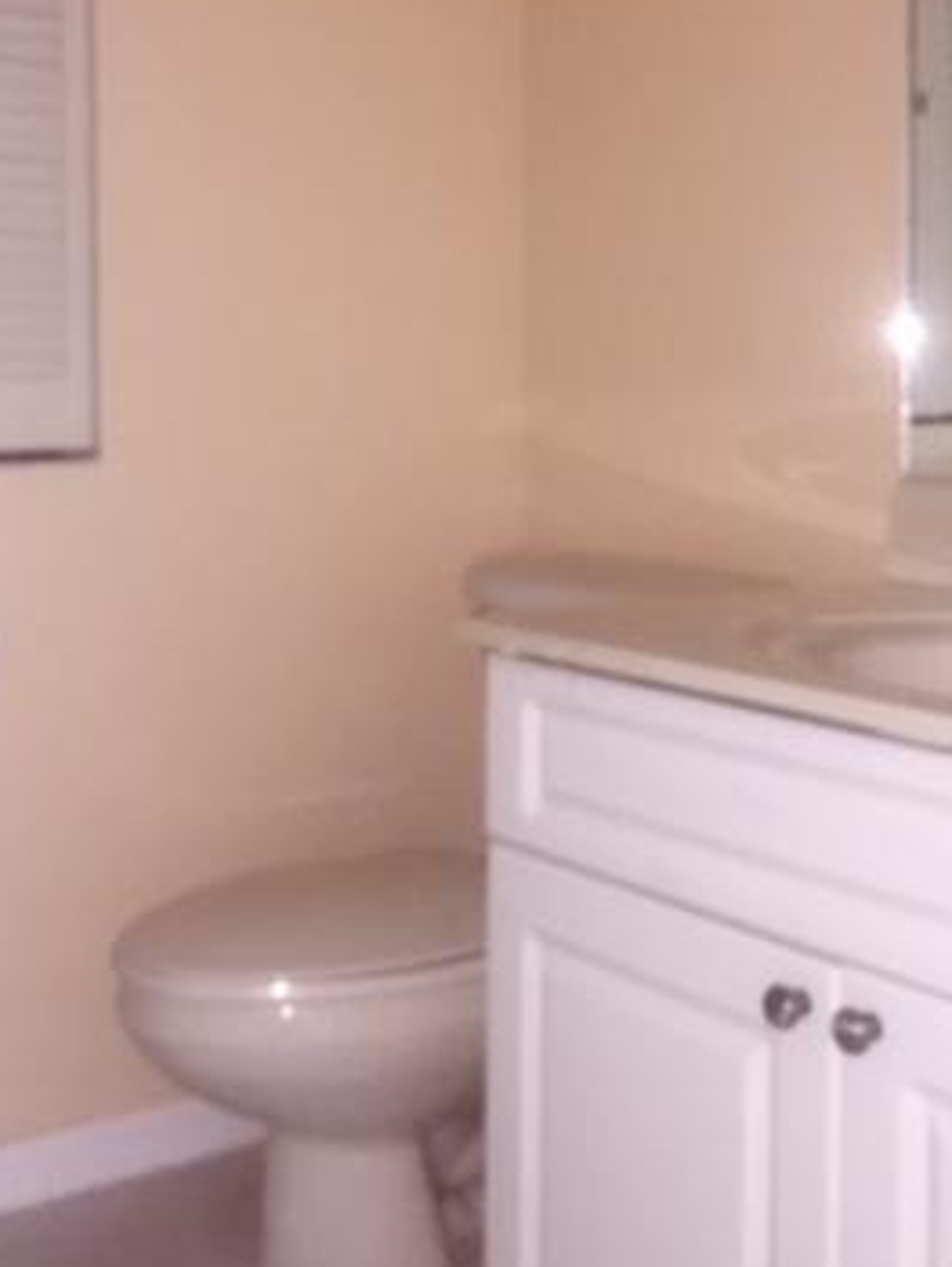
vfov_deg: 35.8
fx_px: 1941
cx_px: 442
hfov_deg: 27.5
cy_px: 420
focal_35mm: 53
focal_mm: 4.15
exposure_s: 1/16
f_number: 2.2
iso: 100
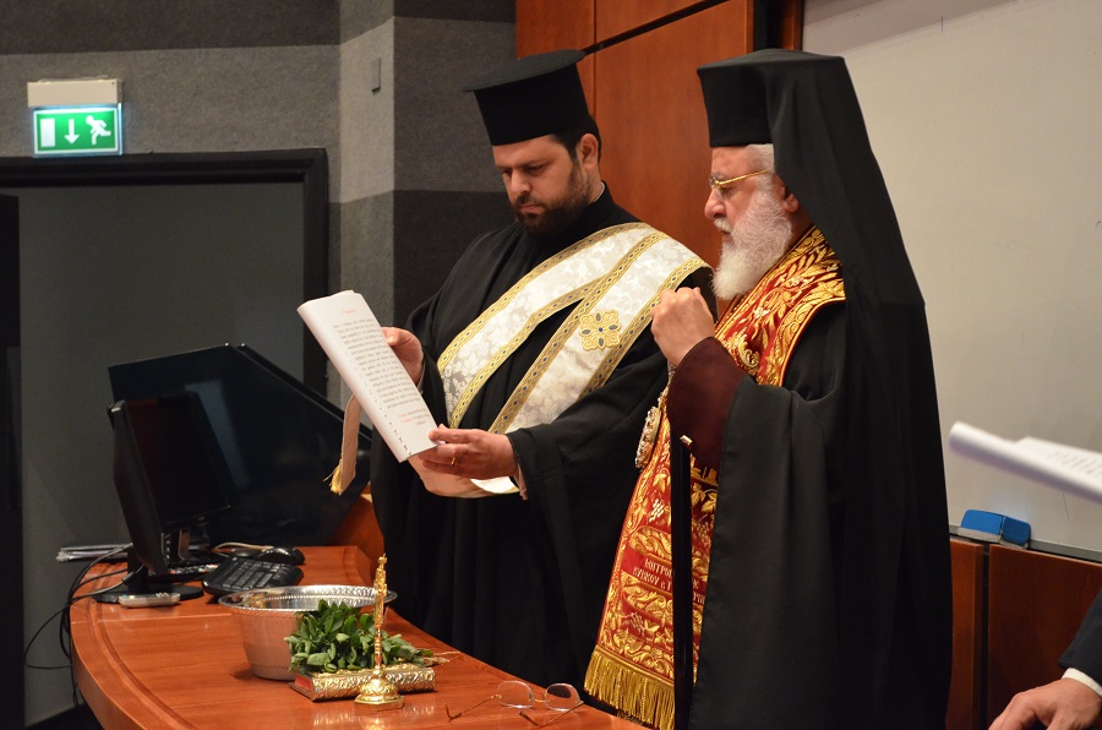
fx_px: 2016
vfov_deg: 20.5
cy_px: 365
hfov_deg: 30.6
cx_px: 551
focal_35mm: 66
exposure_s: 1/15
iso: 3200
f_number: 5.3
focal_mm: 44
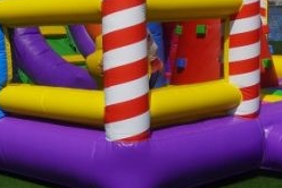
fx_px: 776
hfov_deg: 20.4
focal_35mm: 99
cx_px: 69
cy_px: -70
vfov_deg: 13.3
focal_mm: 16
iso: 100
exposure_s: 1/400
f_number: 10
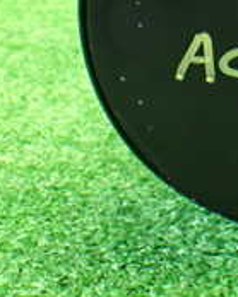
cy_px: -26
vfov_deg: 18.3
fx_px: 890
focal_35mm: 101
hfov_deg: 14.7
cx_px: 284
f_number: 2.3
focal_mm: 5.4
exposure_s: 1/50
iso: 800
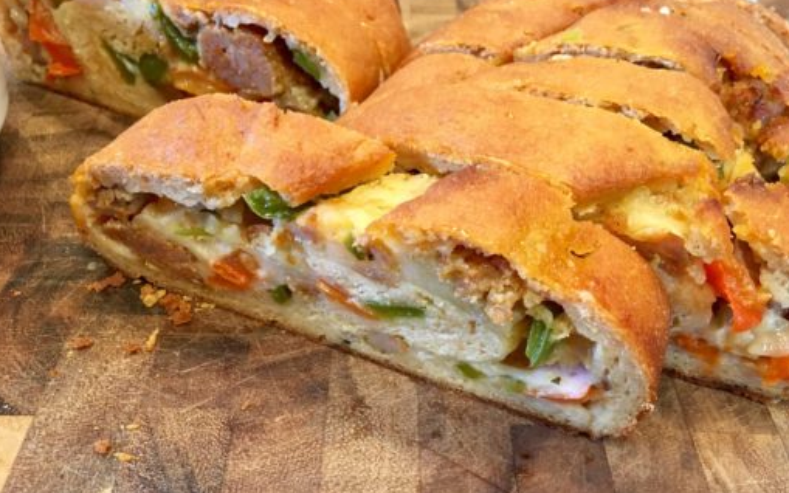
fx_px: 688
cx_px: 403
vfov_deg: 39.4
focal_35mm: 32
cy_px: 264
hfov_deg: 59.7
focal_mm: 4.15
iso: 200
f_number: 2.2
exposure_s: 1/24
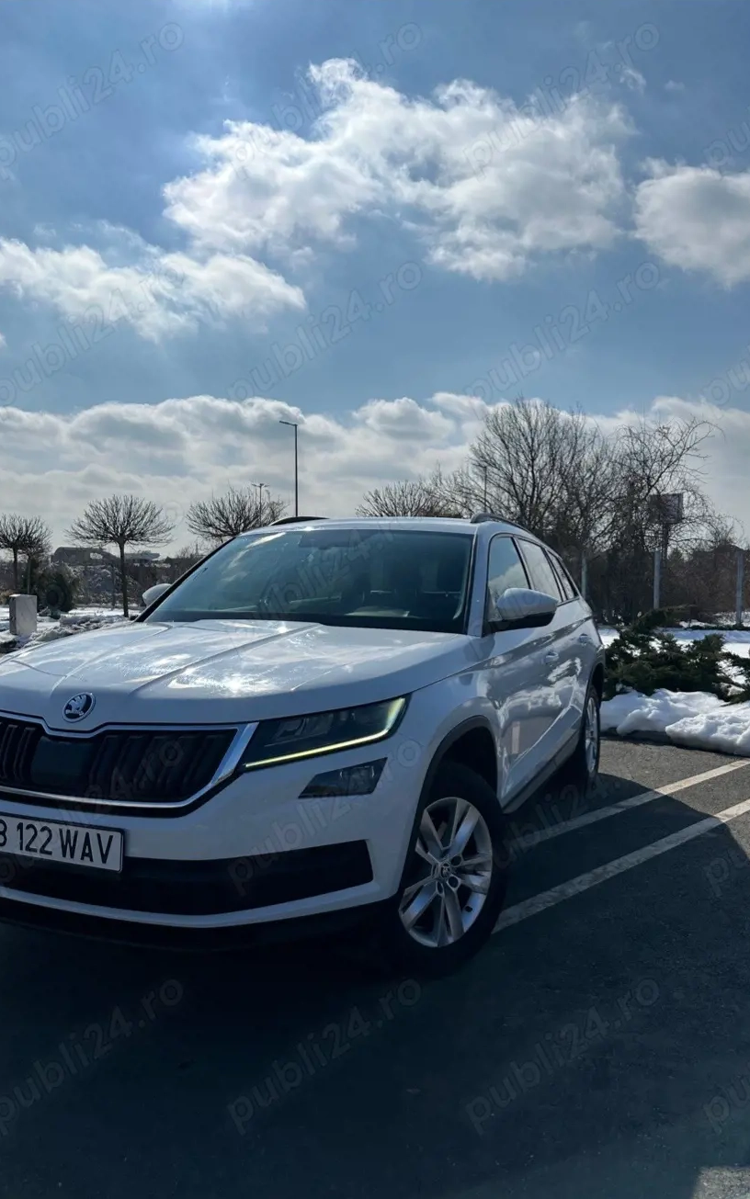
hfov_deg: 47.6
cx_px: 384
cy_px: 610
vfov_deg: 70.4
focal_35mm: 26
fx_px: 850
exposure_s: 1/18519
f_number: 1.78
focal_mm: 6.86
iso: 64
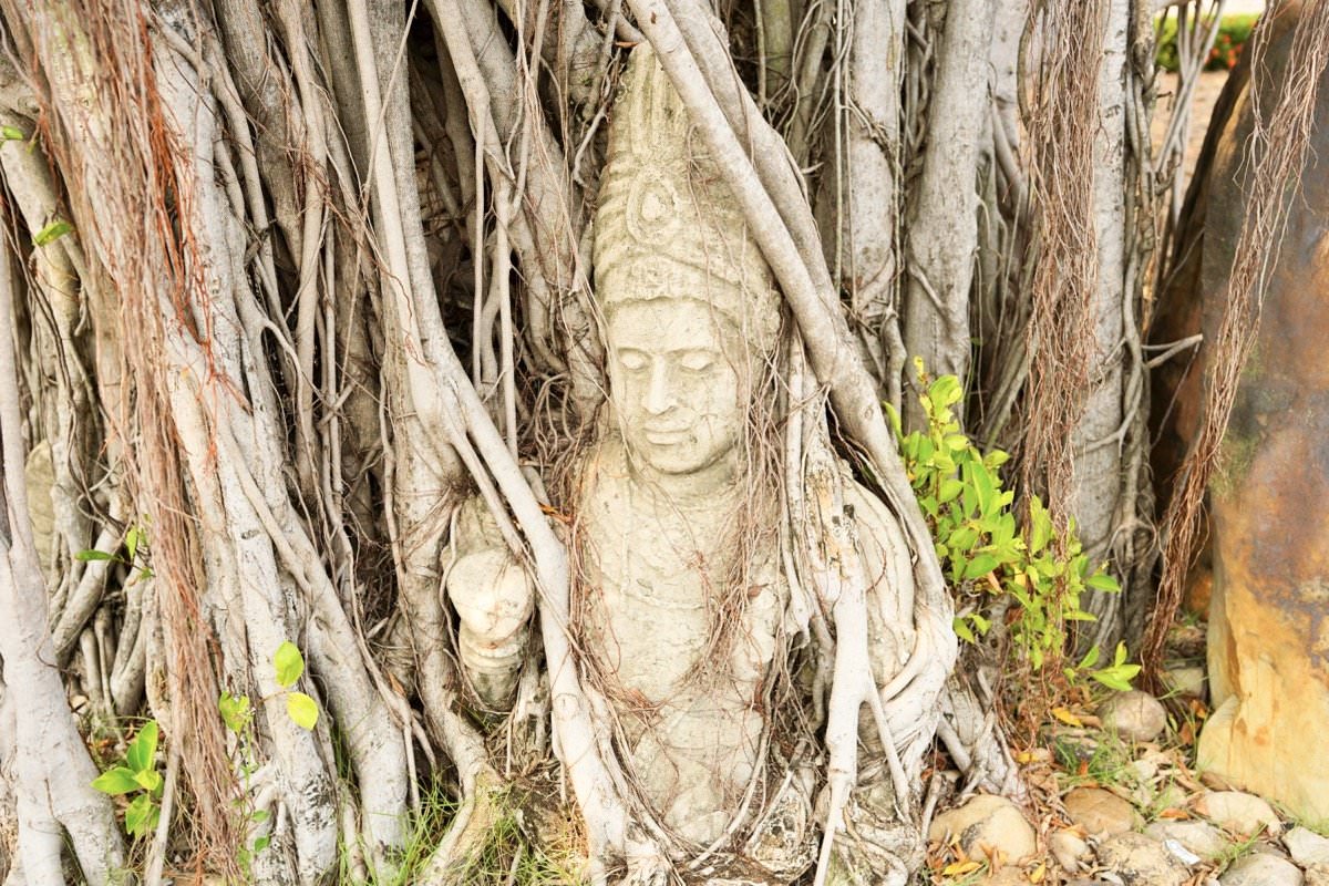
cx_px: 664
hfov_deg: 46.1
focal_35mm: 42
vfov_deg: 31.7
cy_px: 443
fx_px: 1561
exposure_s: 1/100
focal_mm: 42.3
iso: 100
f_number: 5
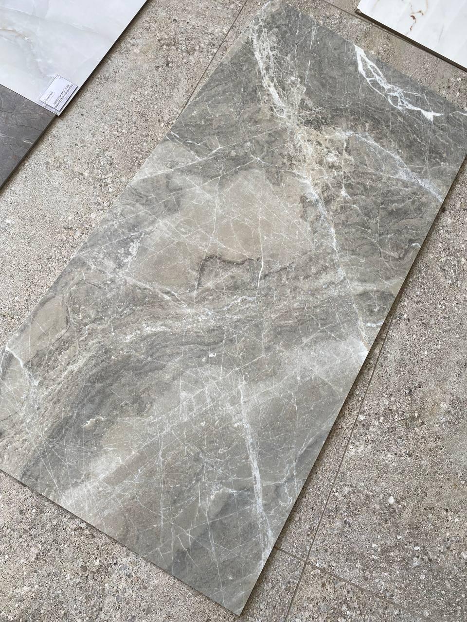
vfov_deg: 67.3
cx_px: 234
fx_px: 468
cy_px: 311
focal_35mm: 26
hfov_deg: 53.1
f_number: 2.2
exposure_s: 1/50
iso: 250
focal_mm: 3.82
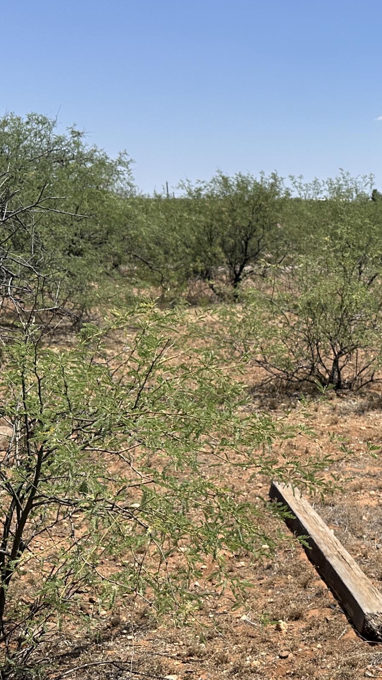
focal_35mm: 49
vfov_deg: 42.1
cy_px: 360
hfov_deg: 22.6
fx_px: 883
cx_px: 447
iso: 80
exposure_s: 1/5000
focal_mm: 6.86
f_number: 1.78
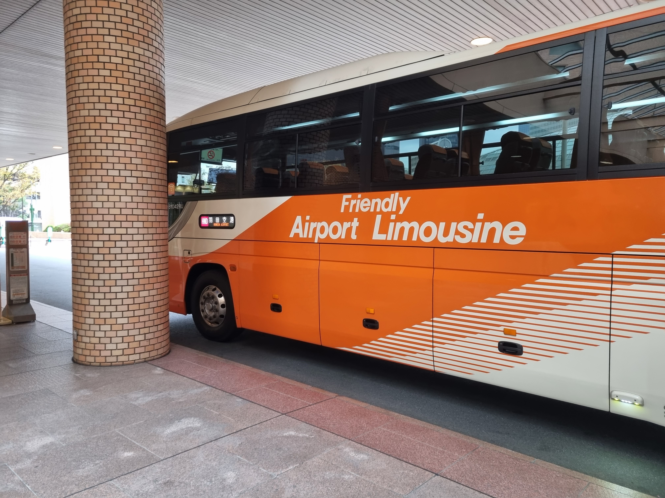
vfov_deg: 53.1
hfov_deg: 67.3
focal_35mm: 26
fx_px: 499
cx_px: 332
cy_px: 249
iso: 200
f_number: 1.8
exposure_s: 1/100
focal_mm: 5.4
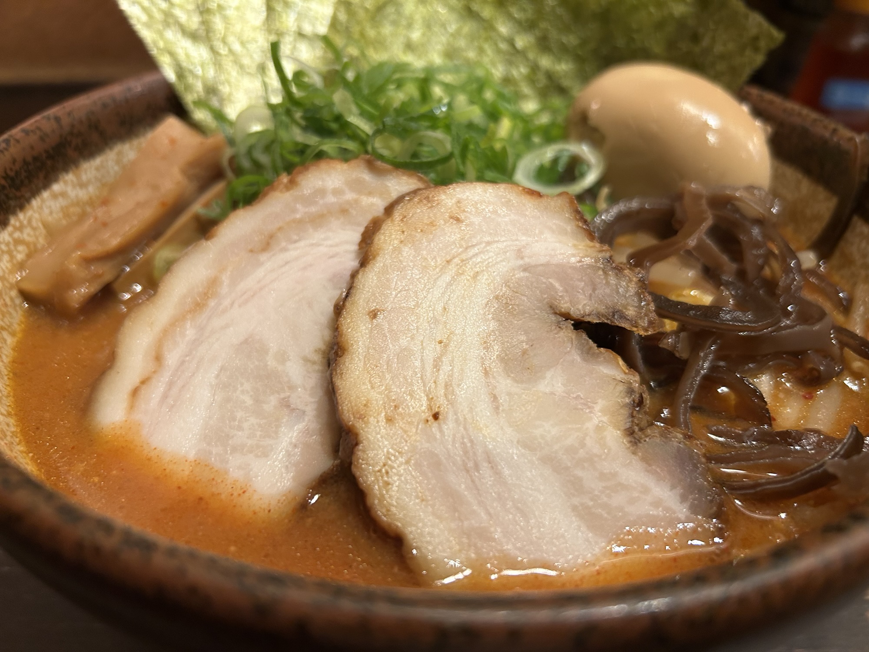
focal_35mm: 26
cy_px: 326
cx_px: 434
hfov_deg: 67.3
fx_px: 653
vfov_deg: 53.1
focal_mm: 5.7
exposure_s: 1/50
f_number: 1.5
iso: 200
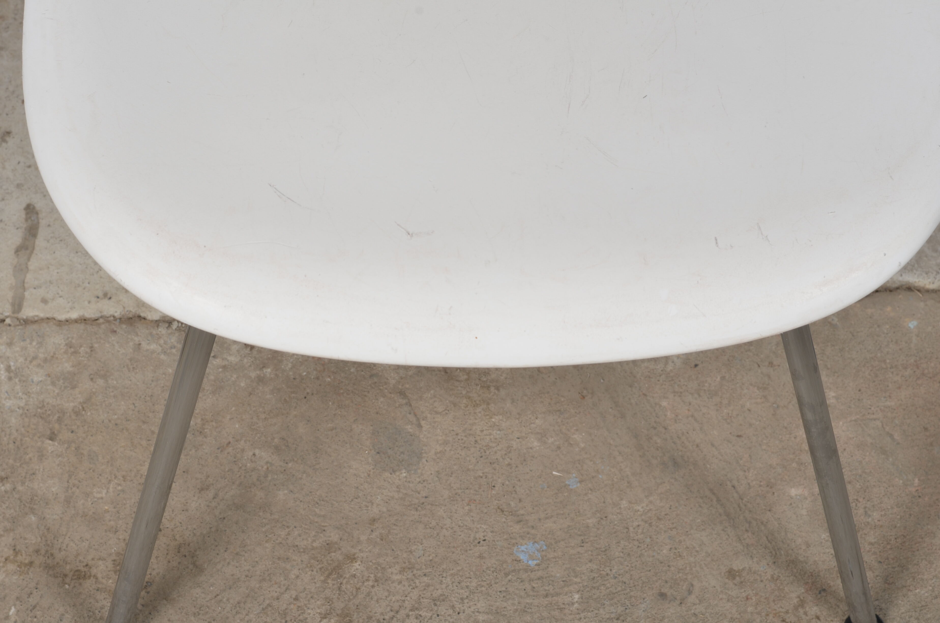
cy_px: 312
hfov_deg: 27.0
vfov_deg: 18.1
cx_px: 470
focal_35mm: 75
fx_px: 1954
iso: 100
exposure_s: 1/125
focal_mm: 50
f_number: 11
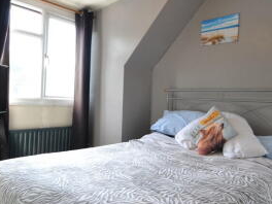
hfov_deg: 67.0
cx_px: 156
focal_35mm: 26
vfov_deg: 53.0
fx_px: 204
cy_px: 92
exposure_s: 1/100
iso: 400
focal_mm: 10
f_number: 5
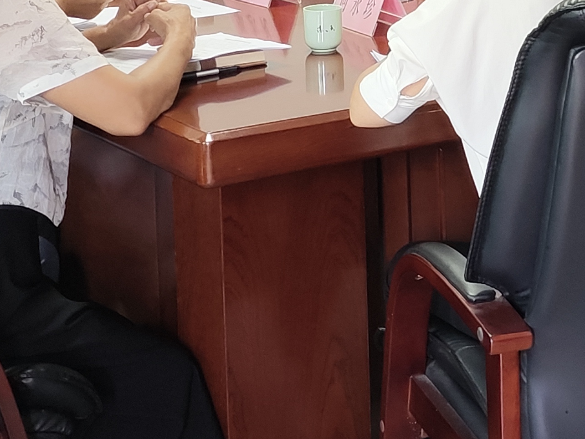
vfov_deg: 15.9
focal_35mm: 90
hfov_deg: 20.0
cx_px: 760
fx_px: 1522
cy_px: -62
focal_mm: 4.71
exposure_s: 1/37
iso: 137
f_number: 1.79
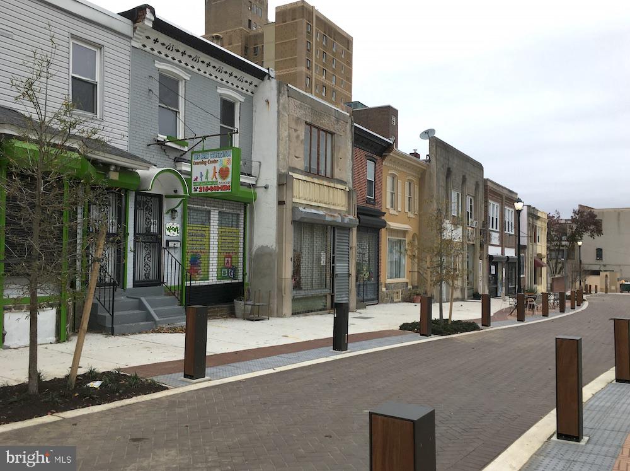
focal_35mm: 29
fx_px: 527
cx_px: 315
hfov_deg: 61.7
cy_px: 236
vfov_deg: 48.1
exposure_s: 1/605
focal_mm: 4.15
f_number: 2.2
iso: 25
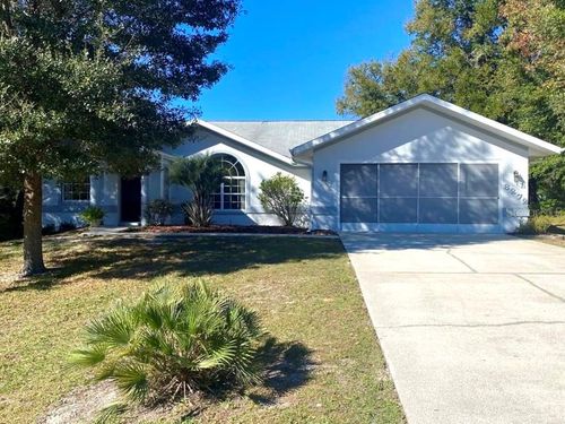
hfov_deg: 67.3
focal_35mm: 26
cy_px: 212
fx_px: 424
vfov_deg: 53.1
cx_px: 282
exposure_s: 1/2105
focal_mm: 4.25
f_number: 1.8
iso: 32
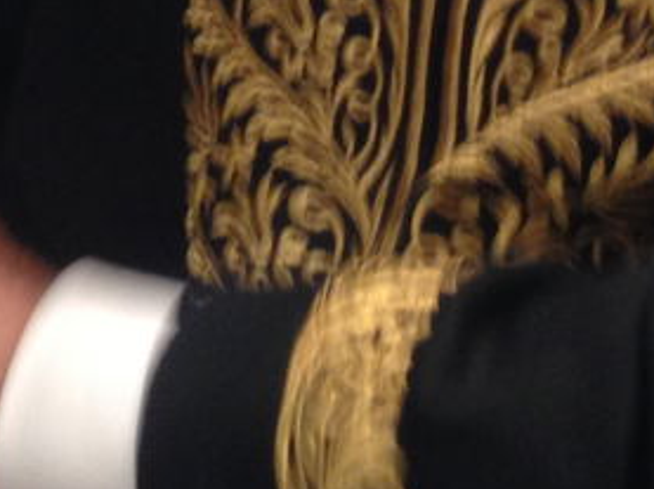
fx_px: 3151
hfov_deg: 11.7
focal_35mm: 167
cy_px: -583
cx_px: -24
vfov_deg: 8.3
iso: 100
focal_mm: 4.12
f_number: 2.4
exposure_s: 1/20
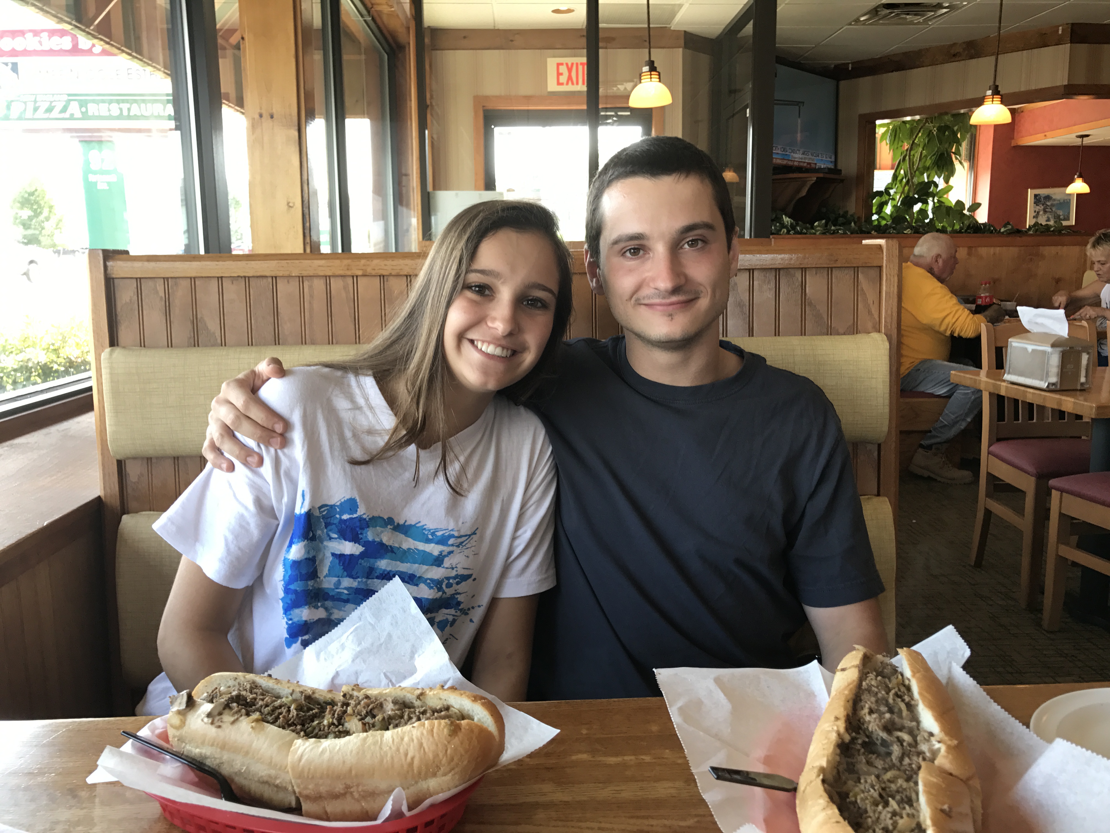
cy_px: 416
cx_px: 555
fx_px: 898
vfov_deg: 49.7
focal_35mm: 28
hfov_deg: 63.4
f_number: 1.8
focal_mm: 3.99
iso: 25
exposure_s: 1/60
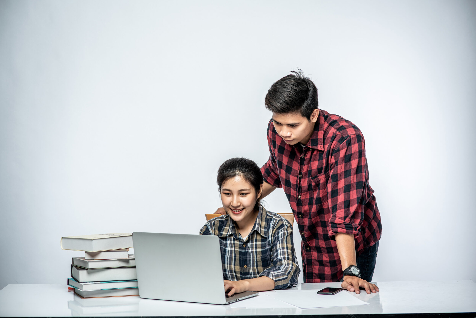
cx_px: 238
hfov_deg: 23.9
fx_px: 1124
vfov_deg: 16.1
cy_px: 159
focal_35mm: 85
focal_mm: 85
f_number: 4
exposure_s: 1/200
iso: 100
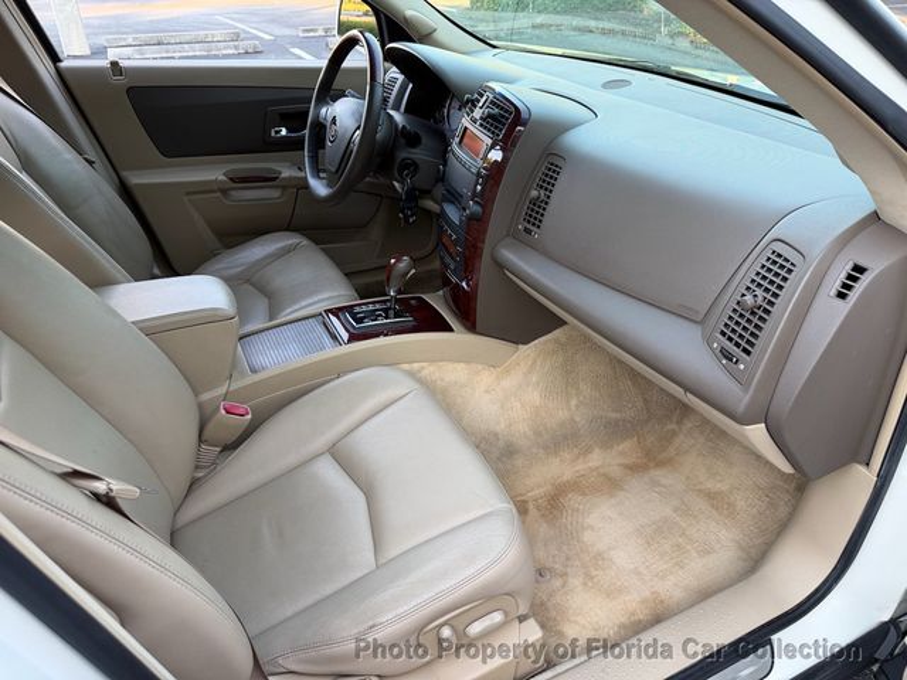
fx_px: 629
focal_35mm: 24
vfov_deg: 56.8
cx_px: 454
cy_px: 340
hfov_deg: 71.6
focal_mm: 6.76
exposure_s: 1/121
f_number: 1.78
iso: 64
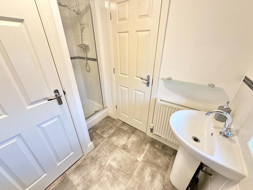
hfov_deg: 102.1
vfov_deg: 85.7
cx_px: 126
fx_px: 102
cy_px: 95
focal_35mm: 14
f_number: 2.2
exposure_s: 1/50
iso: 250
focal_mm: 2.22
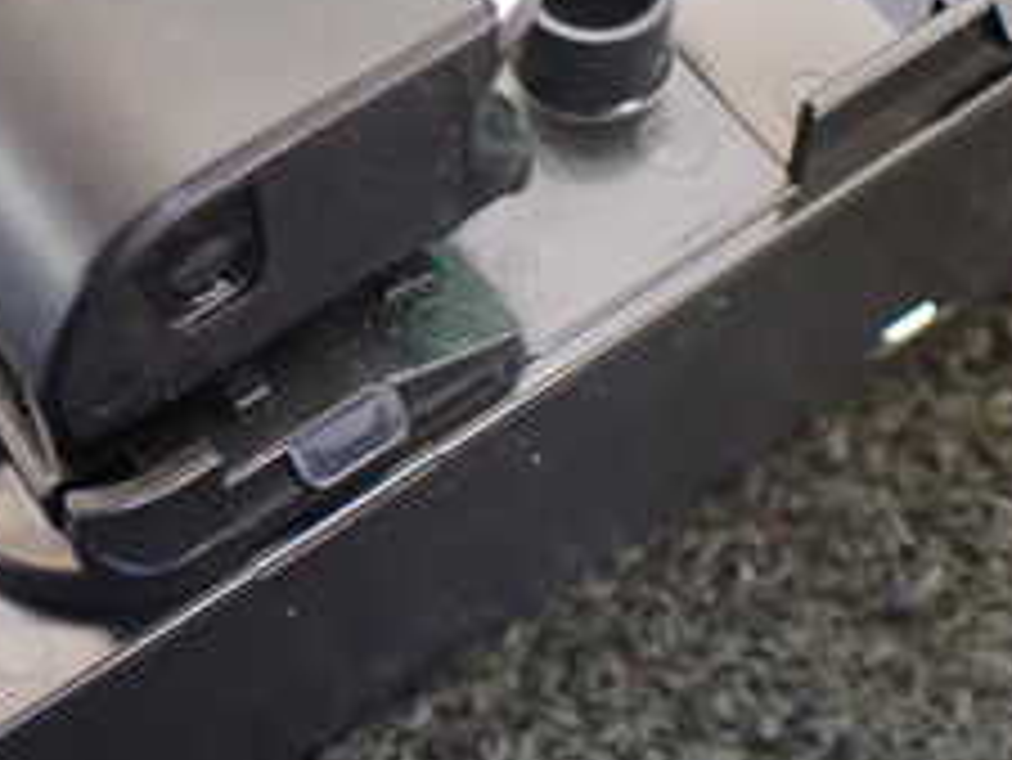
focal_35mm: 80
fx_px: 2340
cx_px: 270
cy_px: 153
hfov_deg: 24.2
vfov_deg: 18.3
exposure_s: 1/30
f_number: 2.3
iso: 800
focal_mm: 5.4
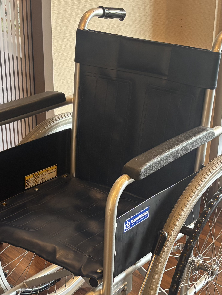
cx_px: 111
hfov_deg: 19.6
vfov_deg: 25.5
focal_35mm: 75
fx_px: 641
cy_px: 238
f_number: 1.6
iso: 200
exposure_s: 1/50
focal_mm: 5.96
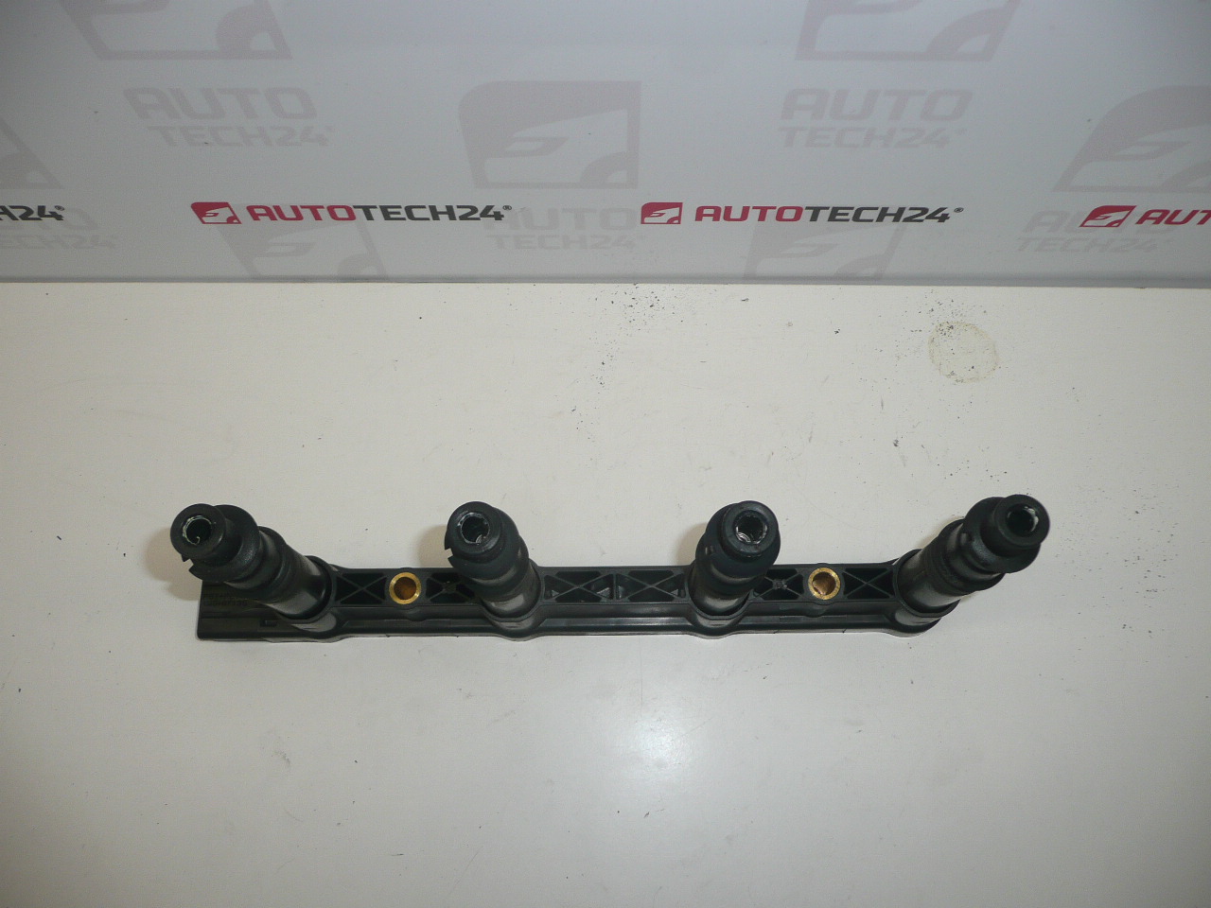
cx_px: 606
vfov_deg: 49.7
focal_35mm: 28
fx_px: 980
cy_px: 454
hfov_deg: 63.4
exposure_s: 1/160
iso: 100
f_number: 3.3
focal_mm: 4.6
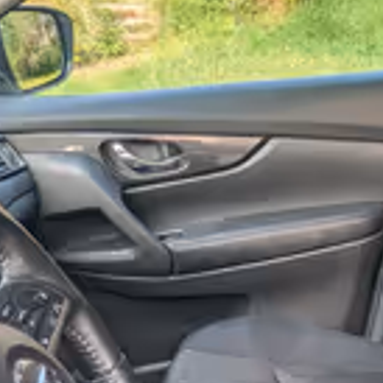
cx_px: 361
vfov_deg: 27.0
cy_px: 324
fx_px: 776
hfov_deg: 26.6
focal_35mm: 62
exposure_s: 1/81.5
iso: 43
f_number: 2.2
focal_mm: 2.35
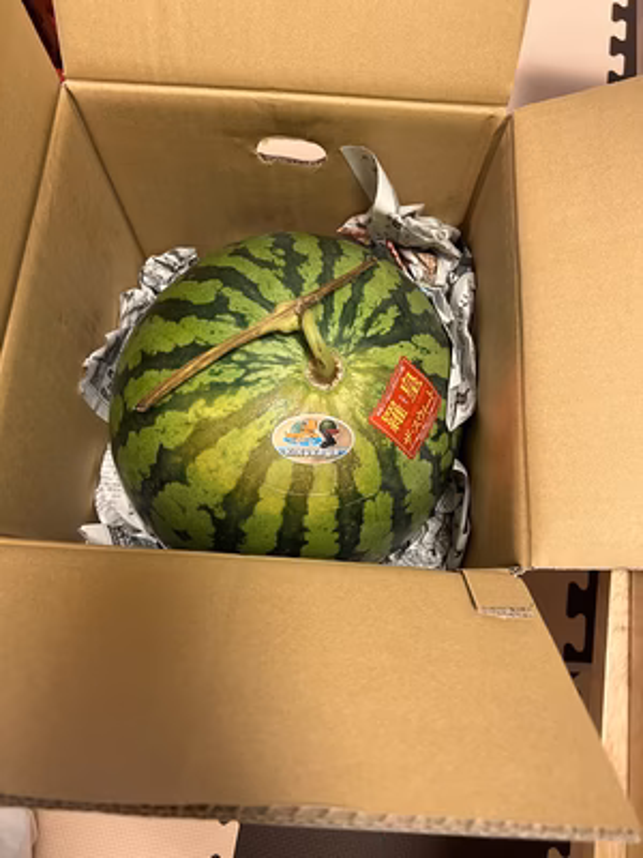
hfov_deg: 53.1
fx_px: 644
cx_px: 322
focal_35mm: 26
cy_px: 429
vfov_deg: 67.3
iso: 160
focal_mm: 5.7
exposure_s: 1/48
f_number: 1.5
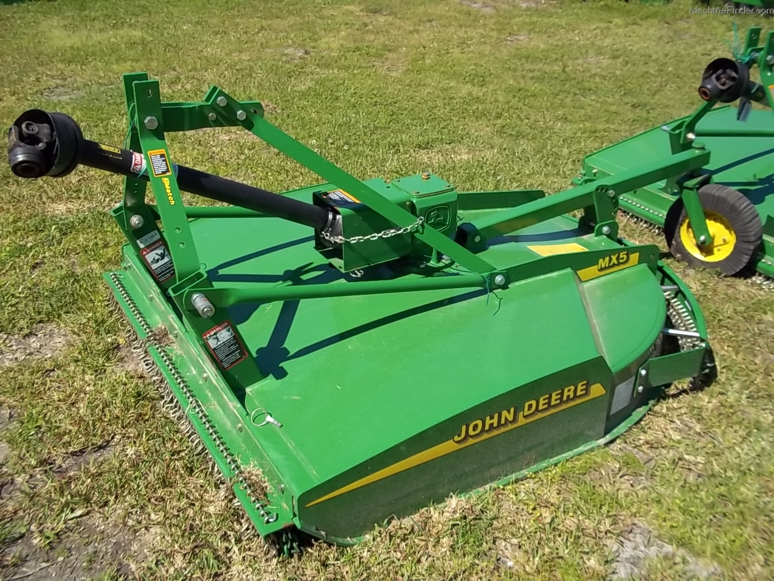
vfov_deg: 39.7
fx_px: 805
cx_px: 387
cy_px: 290
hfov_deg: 51.4
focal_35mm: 36
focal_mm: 6.5
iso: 80
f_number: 8
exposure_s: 1/160
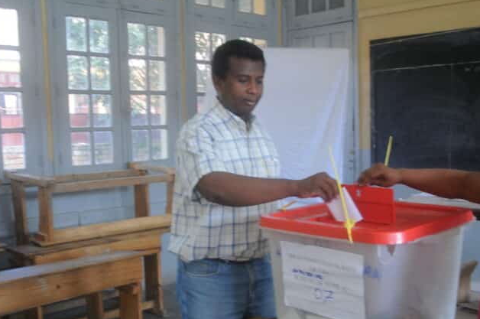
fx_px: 586
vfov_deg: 30.4
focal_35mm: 44
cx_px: 261
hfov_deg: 44.5
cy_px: 179
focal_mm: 24
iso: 400
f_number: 3.8
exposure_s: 1/60
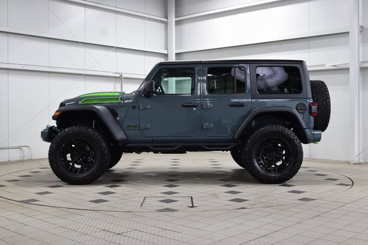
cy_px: 122
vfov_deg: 29.9
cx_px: 184
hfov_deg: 43.6
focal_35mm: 45
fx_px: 460
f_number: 6.3
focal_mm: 30
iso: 400
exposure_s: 1/15
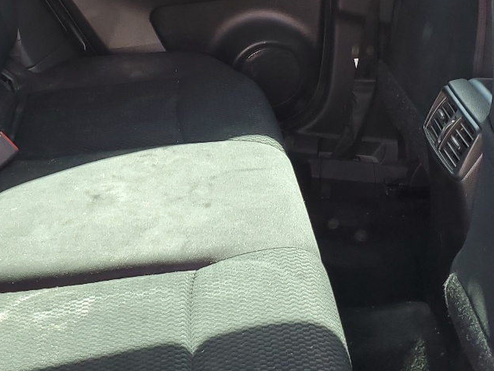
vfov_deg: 21.7
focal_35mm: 66
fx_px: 942
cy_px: 33
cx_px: 141
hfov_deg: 29.0
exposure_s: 1/120
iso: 58
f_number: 1.5
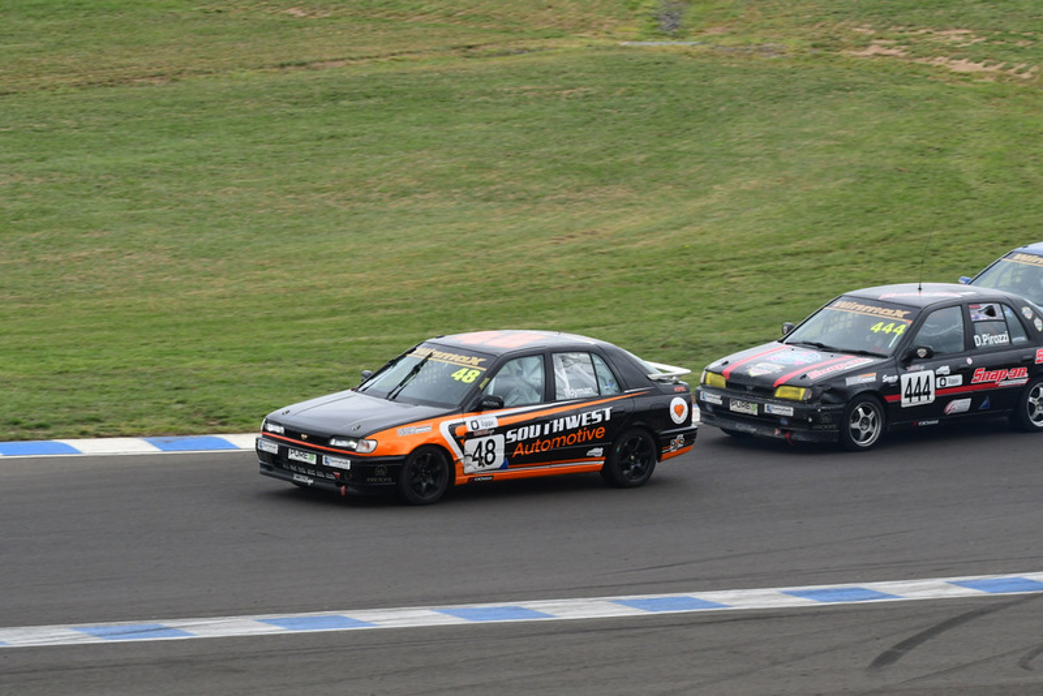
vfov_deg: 4.2
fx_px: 9564
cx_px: 522
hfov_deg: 6.2
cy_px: 348
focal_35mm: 330
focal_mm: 220
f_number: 11
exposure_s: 1/640
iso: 800
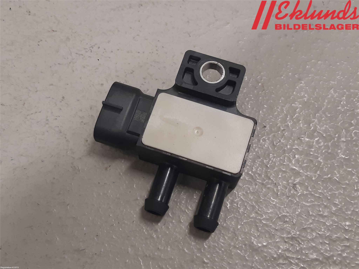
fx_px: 270
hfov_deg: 67.3
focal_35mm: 26
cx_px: 180
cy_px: 134
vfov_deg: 53.1
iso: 100
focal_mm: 3.93
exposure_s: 1/50
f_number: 1.7
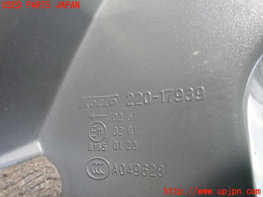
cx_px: 132
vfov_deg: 46.8
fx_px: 228
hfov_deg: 60.0
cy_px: 98
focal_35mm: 30
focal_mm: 5.4
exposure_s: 1/30
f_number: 2.3
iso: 1000
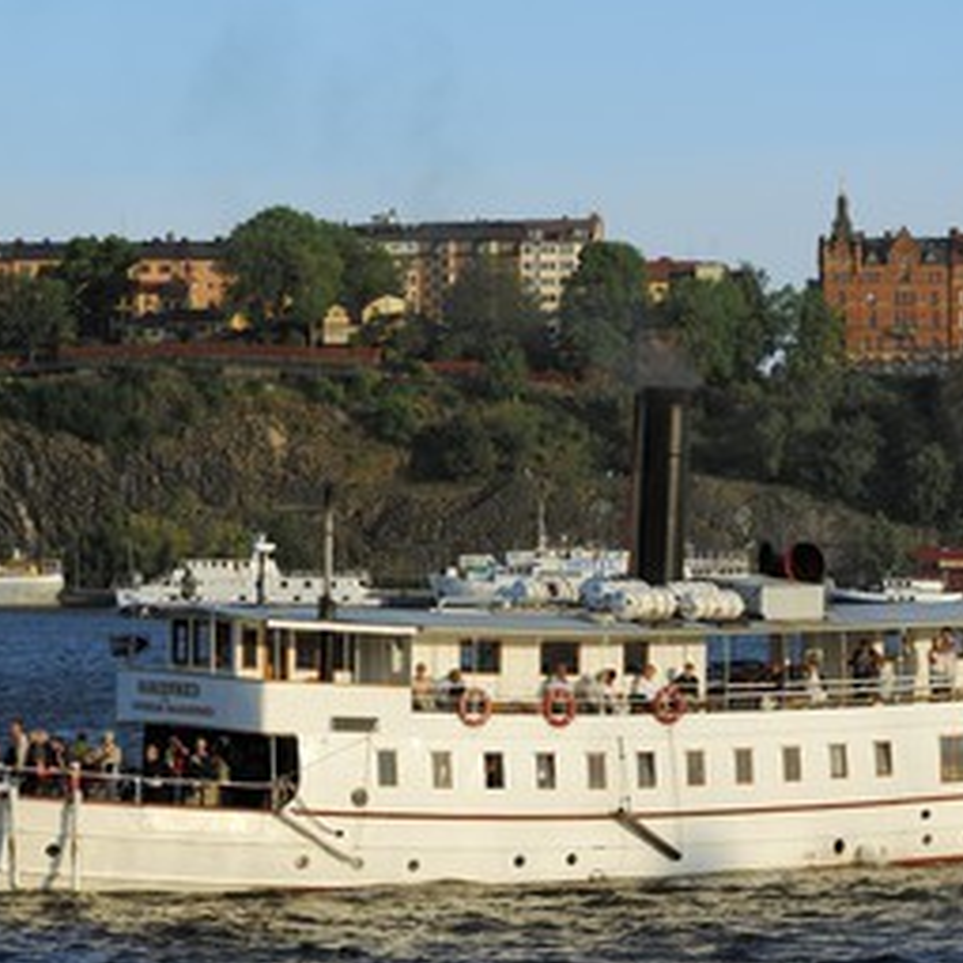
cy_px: 514
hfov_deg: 11.9
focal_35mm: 147
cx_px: 523
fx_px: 4627
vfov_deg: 11.9
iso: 100
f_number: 6.3
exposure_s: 1/400
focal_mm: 70
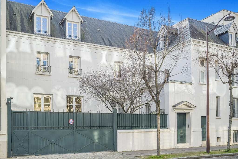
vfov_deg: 38.9
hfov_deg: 55.8
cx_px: 119
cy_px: 80
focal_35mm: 34
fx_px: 225
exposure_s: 1/15
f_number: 8
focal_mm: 34
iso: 200
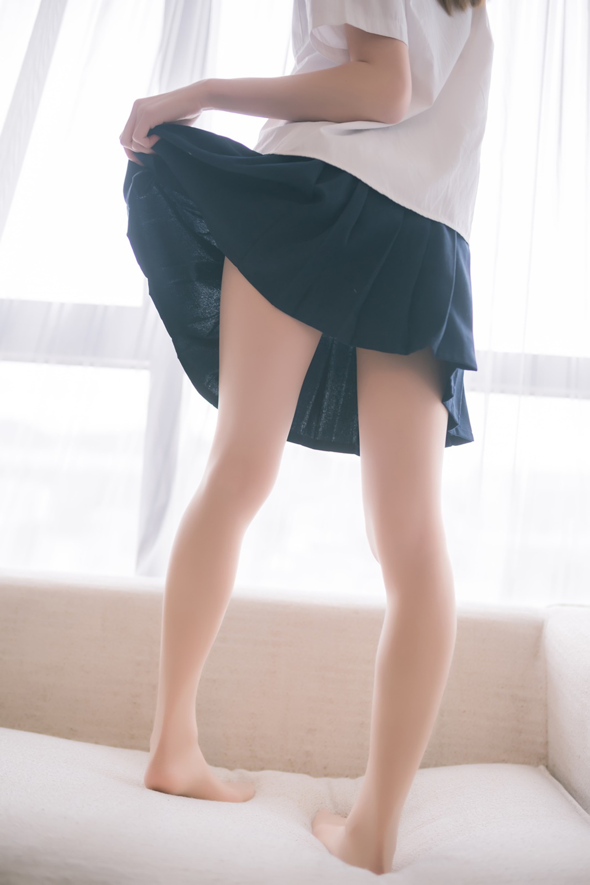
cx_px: 295
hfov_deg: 37.9
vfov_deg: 54.4
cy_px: 442
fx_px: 860
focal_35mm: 35
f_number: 1.8
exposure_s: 1/125
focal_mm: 35
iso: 640
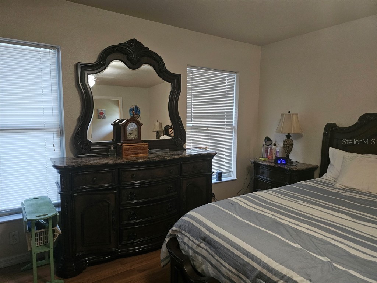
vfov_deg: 58.9
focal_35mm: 23
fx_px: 250
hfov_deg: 73.9
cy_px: 142
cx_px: 188
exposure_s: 1/24
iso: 800
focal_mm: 6.3
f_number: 1.7
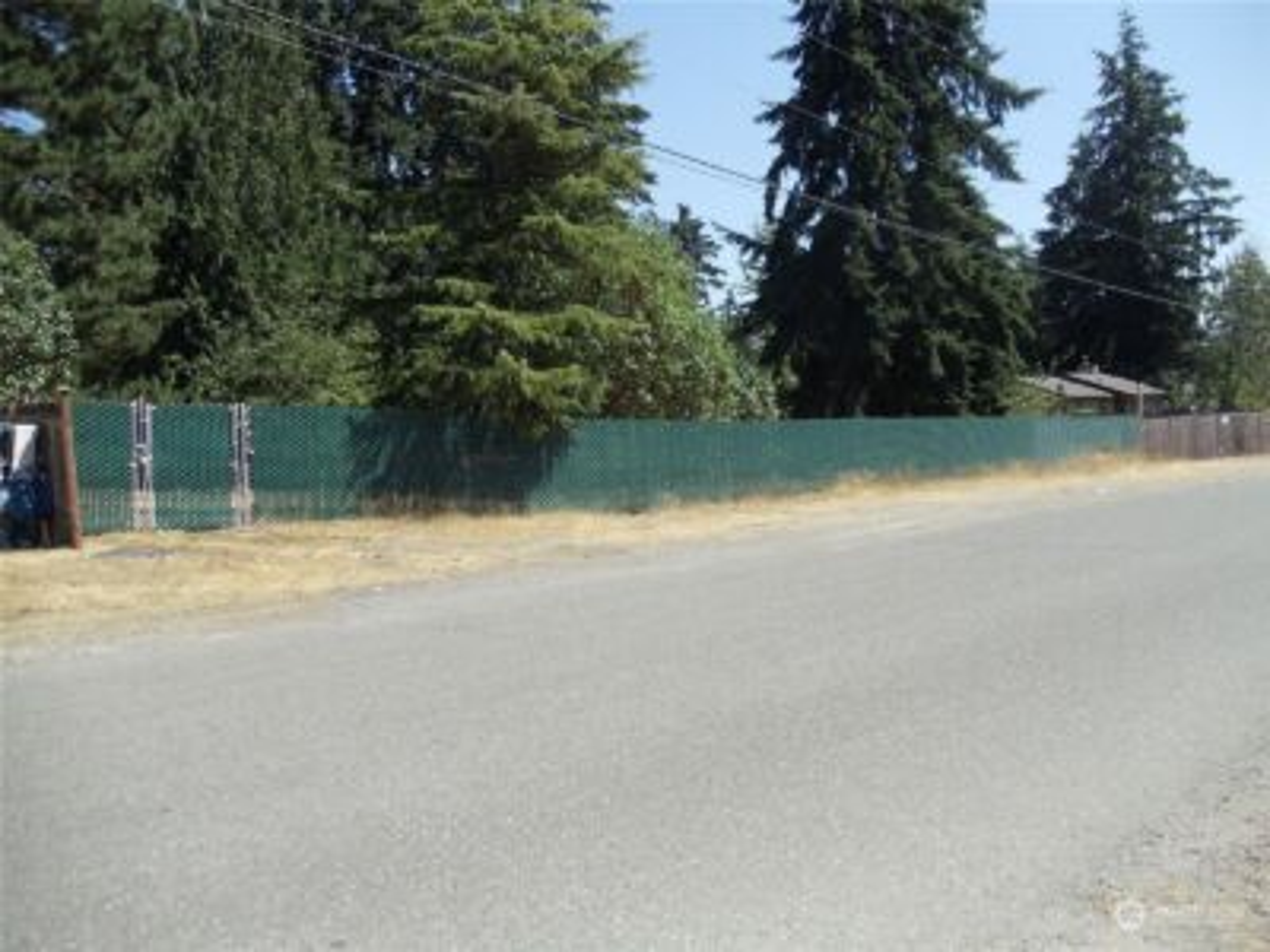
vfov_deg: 32.9
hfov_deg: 42.9
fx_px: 1614
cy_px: 476
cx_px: 635
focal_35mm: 44
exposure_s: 1/200
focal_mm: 6
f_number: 7.1
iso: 100
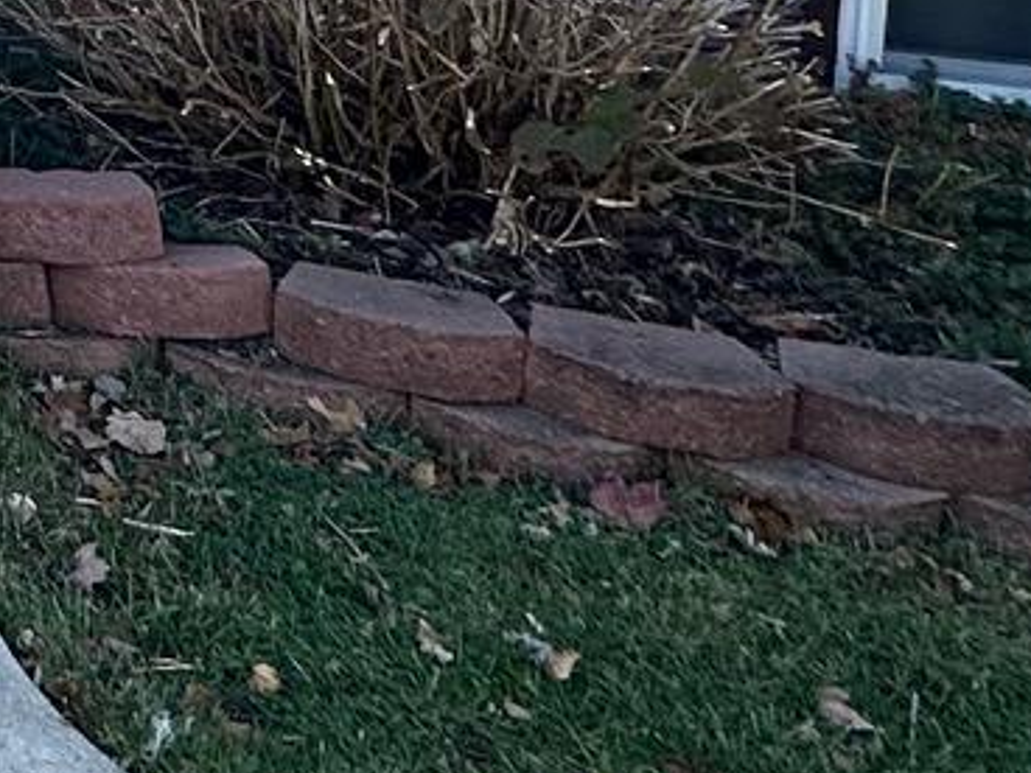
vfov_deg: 16.4
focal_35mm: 78
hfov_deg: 16.7
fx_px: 2323
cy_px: -529
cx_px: -1168
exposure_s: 1/264
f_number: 2.2
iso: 40
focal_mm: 2.22
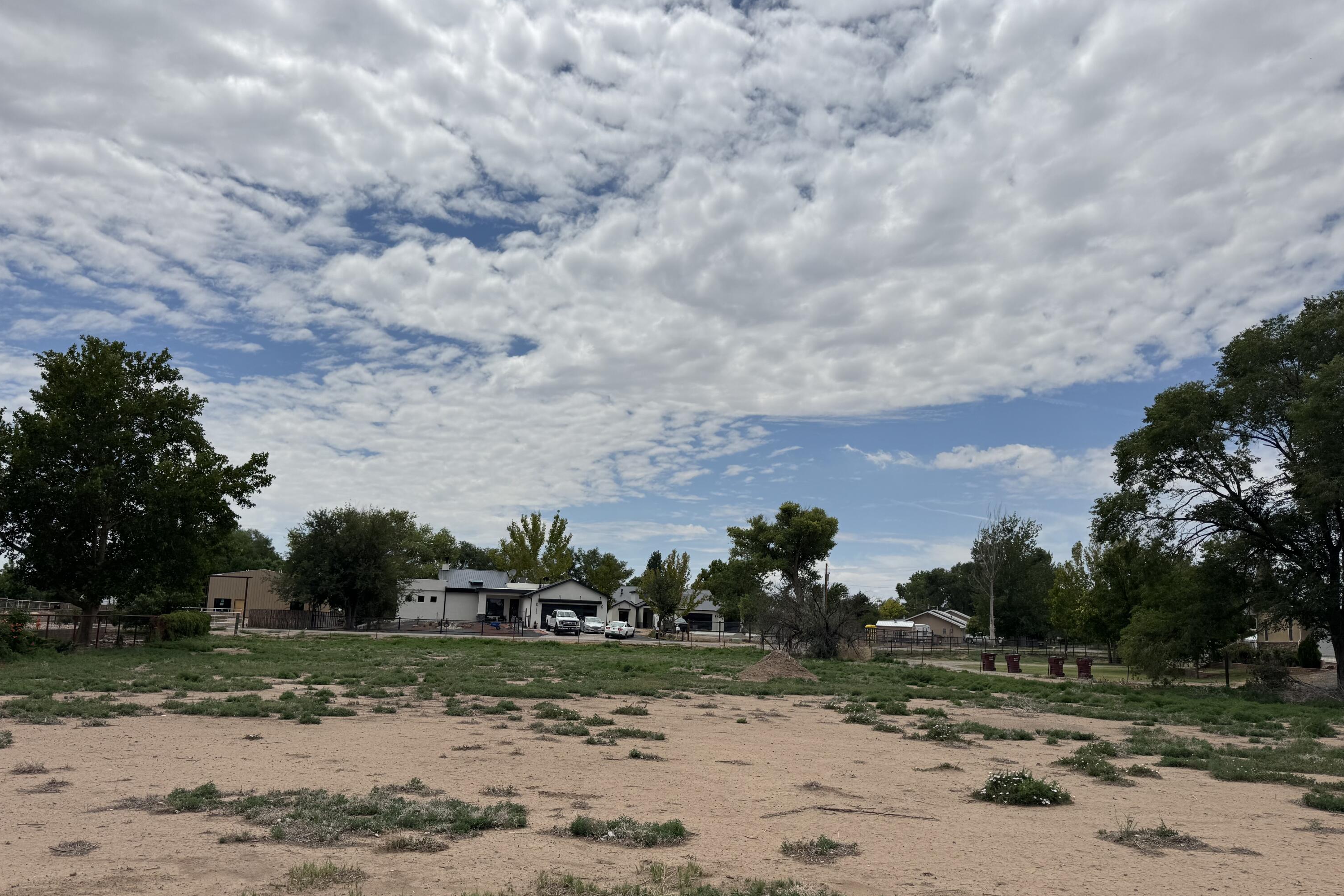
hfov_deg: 71.5
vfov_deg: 51.2
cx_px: 671
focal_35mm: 25
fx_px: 933
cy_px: 495
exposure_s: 1/12346
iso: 64
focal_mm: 6.76
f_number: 1.78
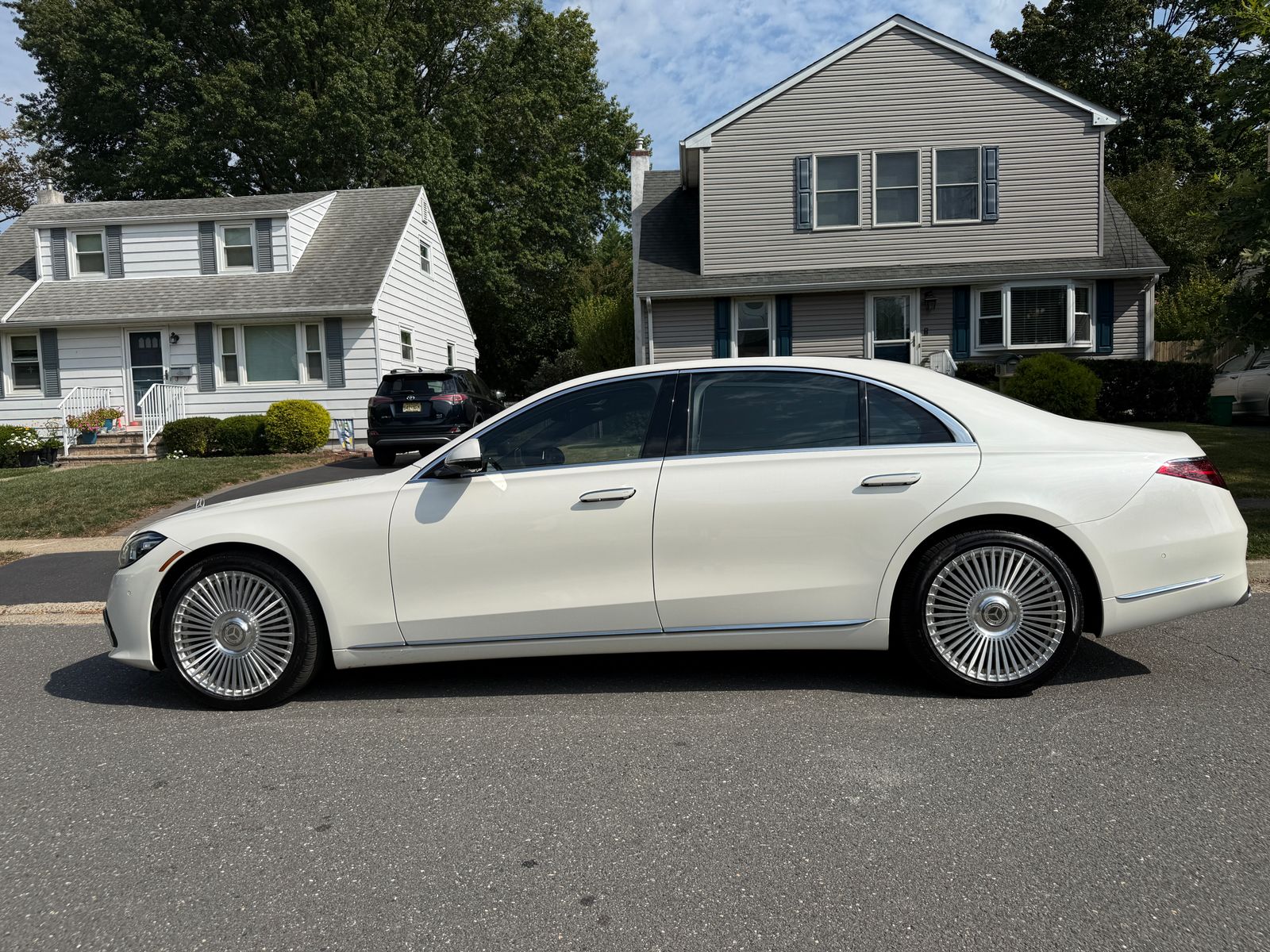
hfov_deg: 71.6
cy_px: 476
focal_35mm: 24
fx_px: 881
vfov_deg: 56.8
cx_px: 635
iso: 80
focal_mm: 6.76
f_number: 1.78
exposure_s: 1/8130
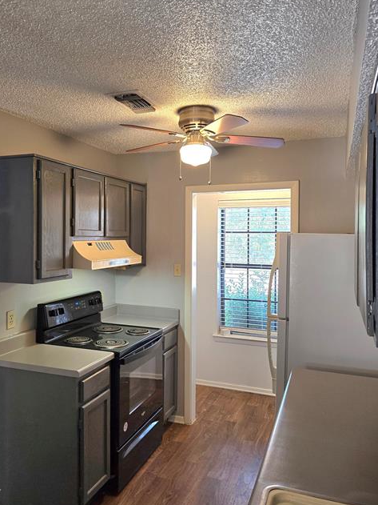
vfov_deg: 63.2
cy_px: 220
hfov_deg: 49.6
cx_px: 161
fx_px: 408
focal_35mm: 28
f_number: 1.7
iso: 250
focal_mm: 6.3
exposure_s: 1/120
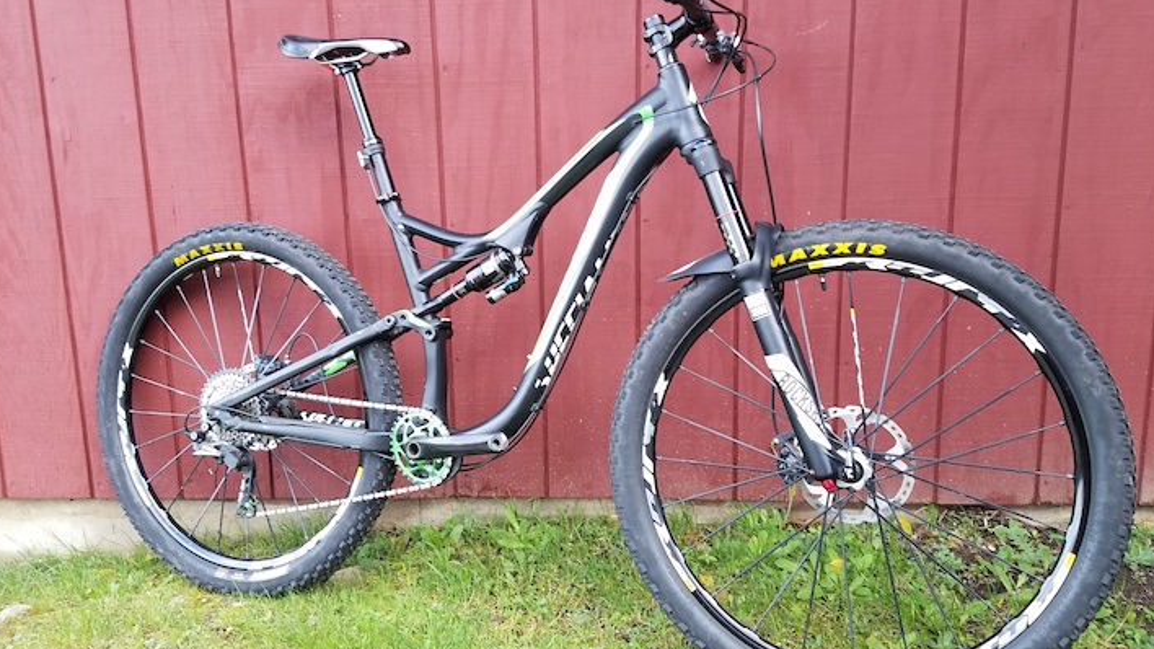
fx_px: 979
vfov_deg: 36.7
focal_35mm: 32
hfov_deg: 61.0
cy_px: 316
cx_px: 562
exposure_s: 1/50
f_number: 1.7
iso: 64
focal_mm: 4.2
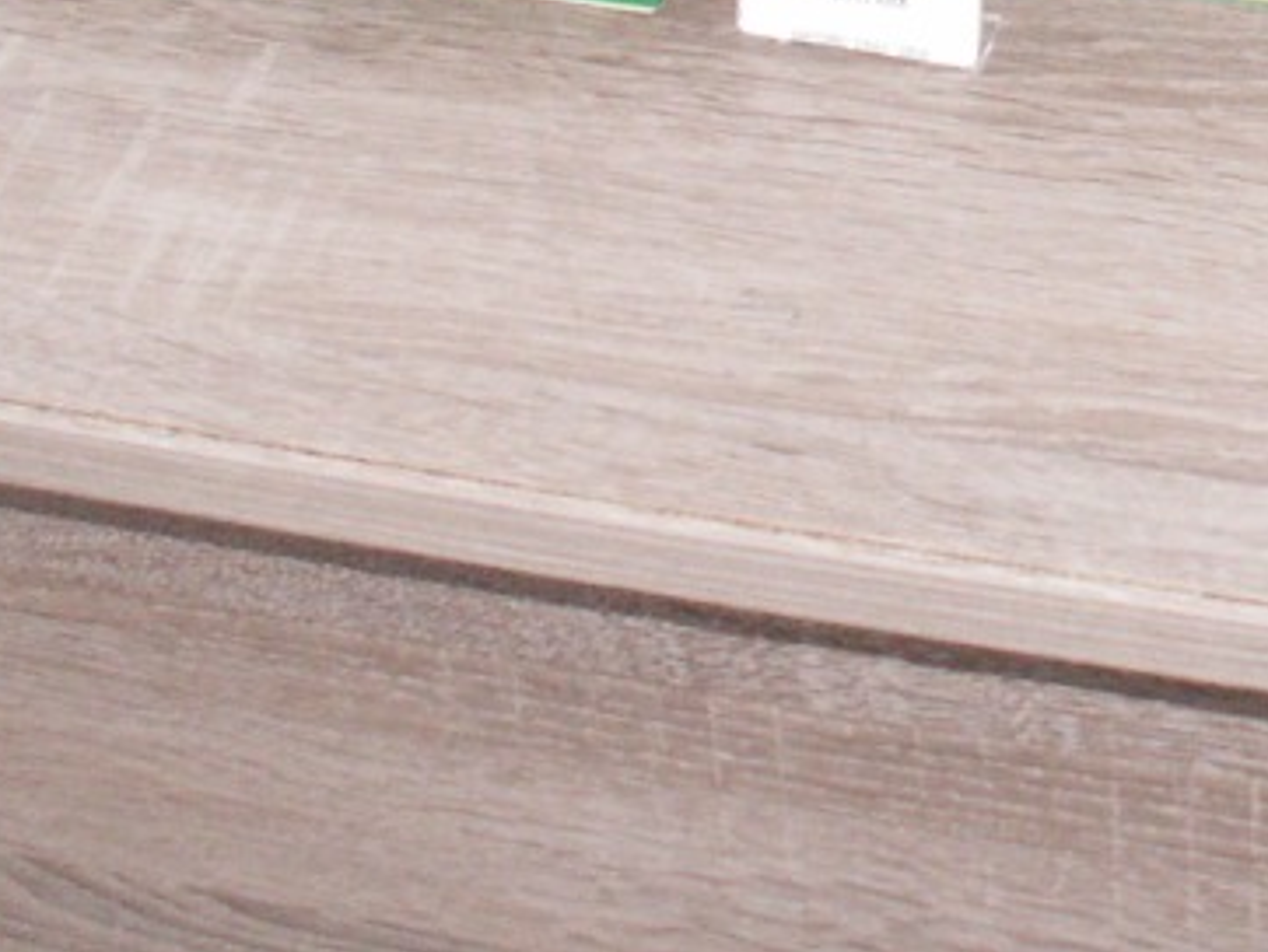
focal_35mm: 116
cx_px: 1492
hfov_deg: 16.3
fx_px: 4252
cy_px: -214
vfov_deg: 12.5
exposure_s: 1/60
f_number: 2.8
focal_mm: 5.86
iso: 160
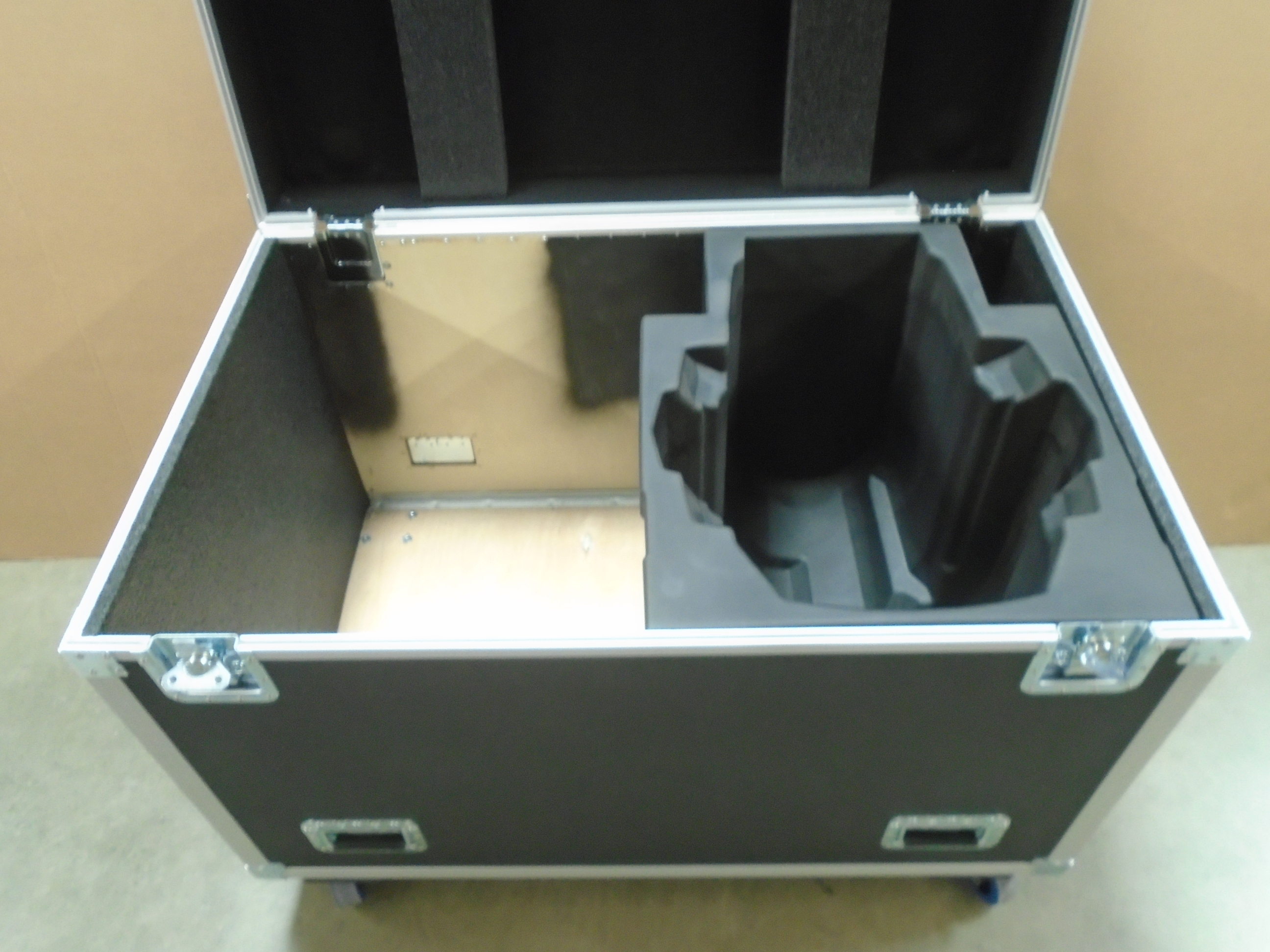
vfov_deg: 53.1
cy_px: 476
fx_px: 954
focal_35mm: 26
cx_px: 635
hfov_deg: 67.3
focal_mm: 4.6
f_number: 3.2
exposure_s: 1/13
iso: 400
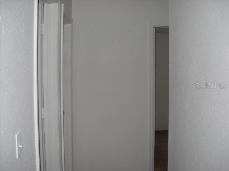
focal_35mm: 41
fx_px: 271
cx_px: 114
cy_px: 86
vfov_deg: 35.1
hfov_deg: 45.8
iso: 64
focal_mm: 6.72
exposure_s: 1/30
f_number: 3.1
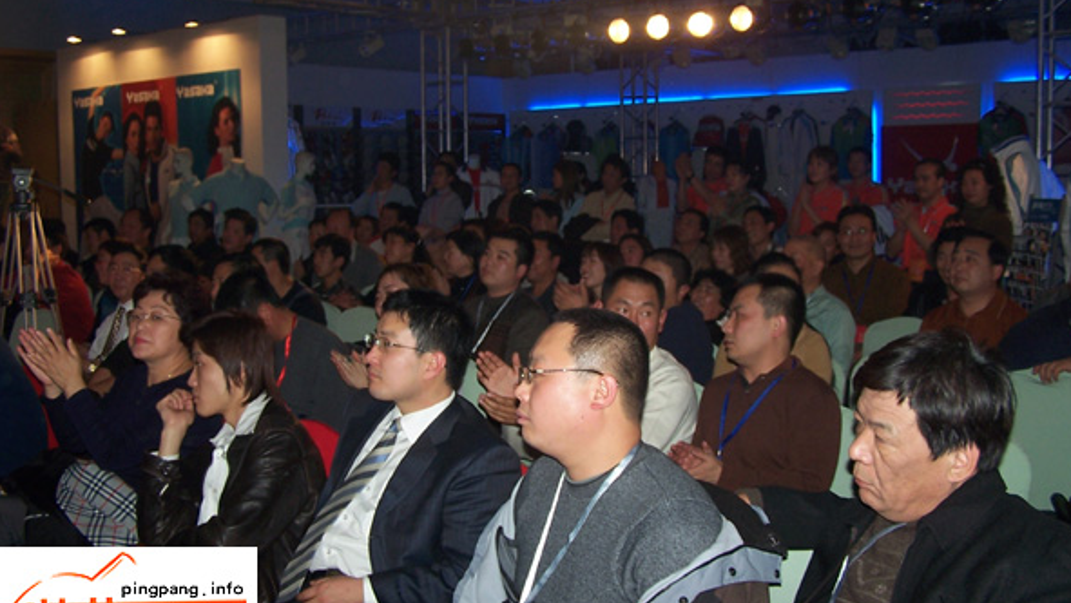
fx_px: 1193
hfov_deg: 48.3
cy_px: 281
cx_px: 538
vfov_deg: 28.4
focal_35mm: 42
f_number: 2.8
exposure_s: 1/60
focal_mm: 6.3
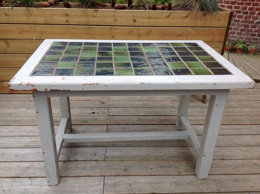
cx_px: 130
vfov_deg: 40.6
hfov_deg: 52.7
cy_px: 97
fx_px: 262
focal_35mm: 35
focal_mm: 4.28
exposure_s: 1/605
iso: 50
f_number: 2.4
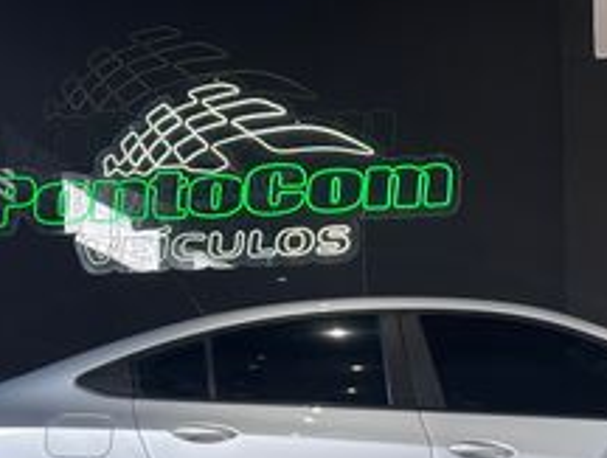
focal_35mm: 113
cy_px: 452
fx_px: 1986
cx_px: 478
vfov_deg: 13.0
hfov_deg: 17.3
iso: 50
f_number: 1.6
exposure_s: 1/60
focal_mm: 5.96
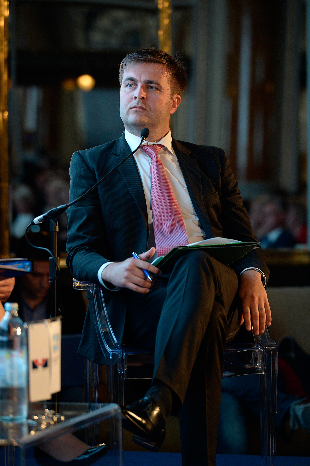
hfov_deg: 6.9
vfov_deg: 10.3
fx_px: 2586
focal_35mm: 200
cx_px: 155
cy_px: 233
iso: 2000
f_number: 4
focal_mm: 200
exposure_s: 1/160
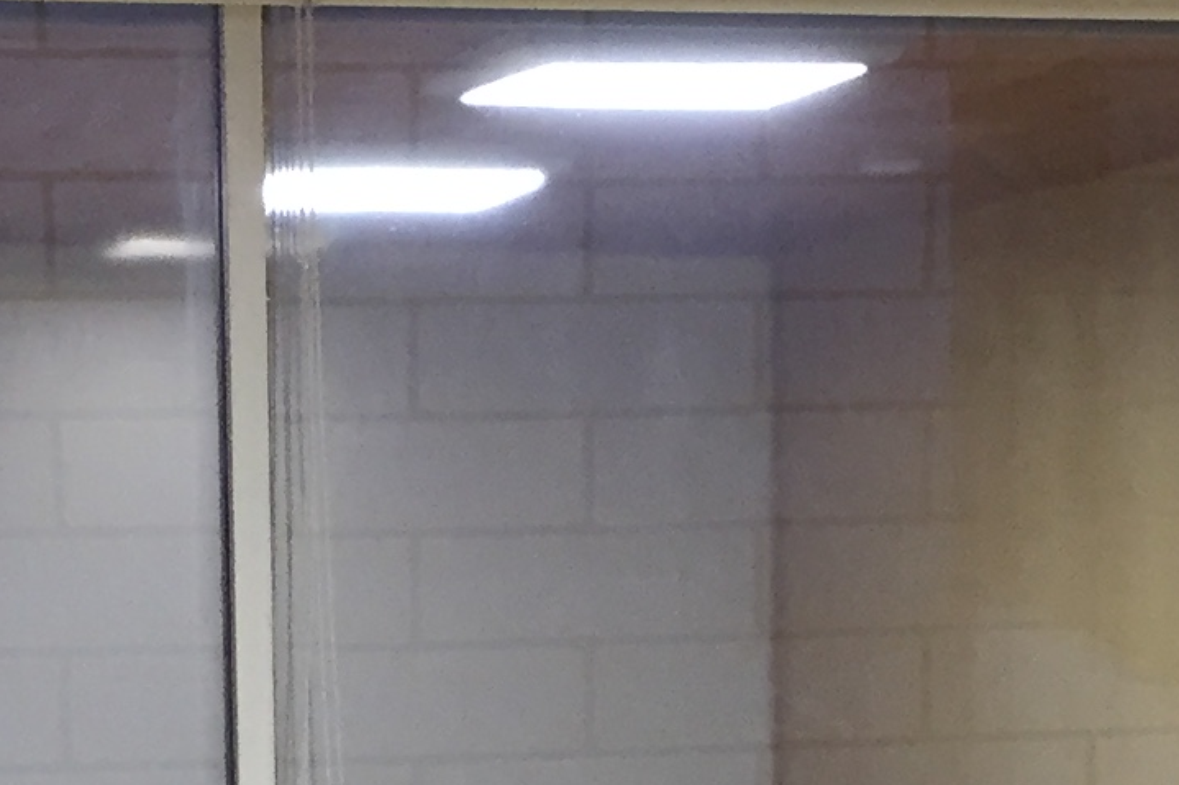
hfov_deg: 15.0
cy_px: 1095
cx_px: 518
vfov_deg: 9.8
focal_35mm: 137
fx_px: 4485
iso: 100
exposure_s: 1/30
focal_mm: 4.15
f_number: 2.2
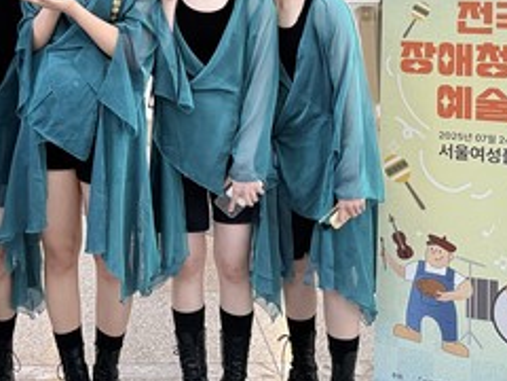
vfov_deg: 23.2
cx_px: 123
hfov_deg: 31.6
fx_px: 879
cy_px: -19
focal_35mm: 60
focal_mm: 6.76
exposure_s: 1/120
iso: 320
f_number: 1.78
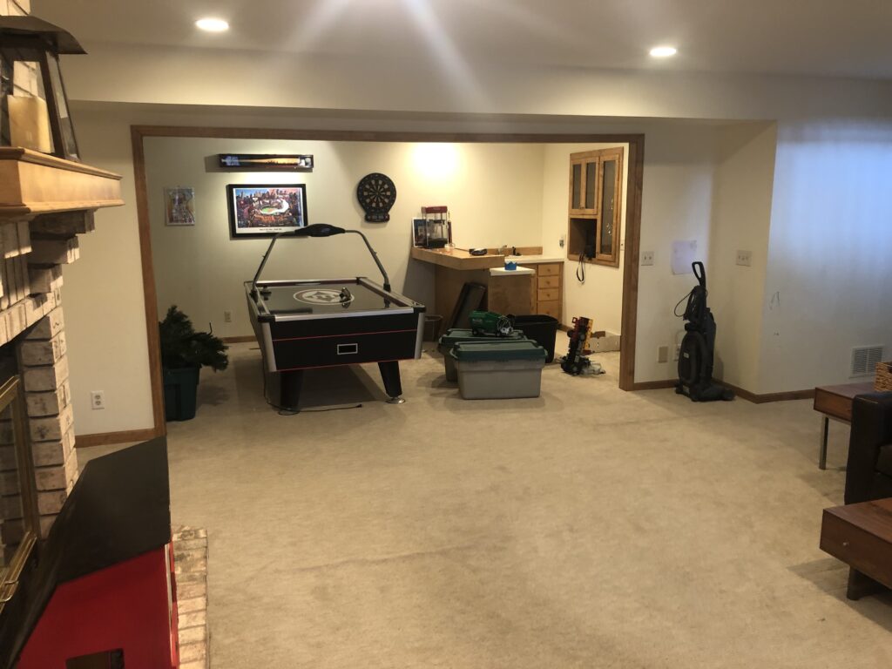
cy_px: 334
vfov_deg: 49.7
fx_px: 722
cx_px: 446
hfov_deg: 63.4
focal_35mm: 28
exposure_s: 1/15
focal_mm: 3.99
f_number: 1.8
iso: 40
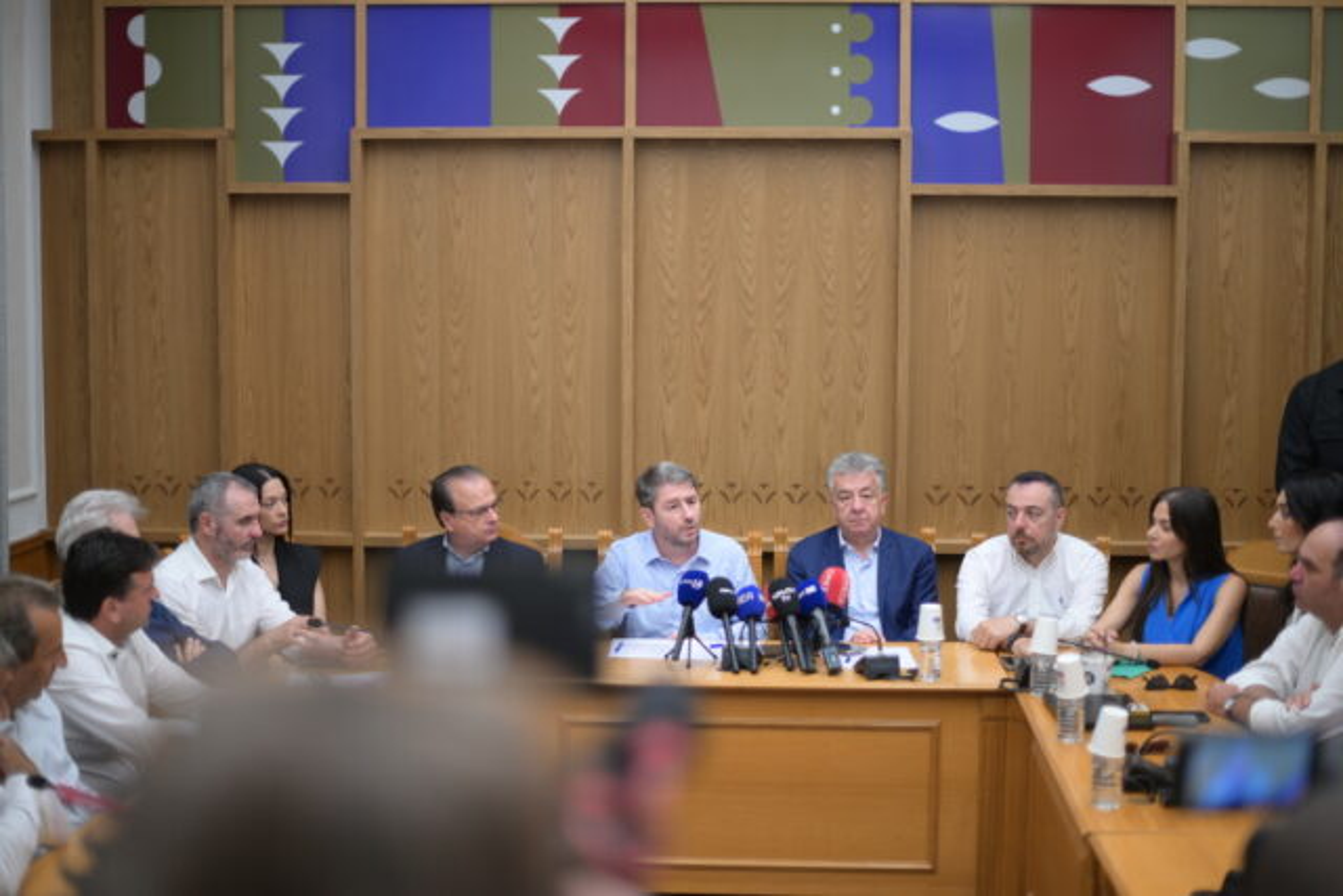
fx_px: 1866
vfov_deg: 27.0
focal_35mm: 50
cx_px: 672
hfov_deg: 39.6
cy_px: 448
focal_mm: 50
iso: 320
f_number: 1.8
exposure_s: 1/250
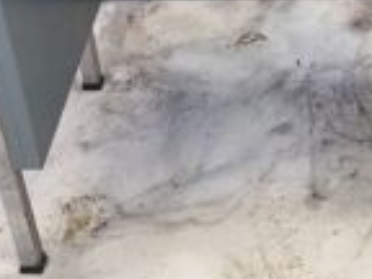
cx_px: 354
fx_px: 1107
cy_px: 18
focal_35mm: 103
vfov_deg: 14.2
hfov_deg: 18.7
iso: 25
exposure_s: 1/381
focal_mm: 3.3
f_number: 2.4
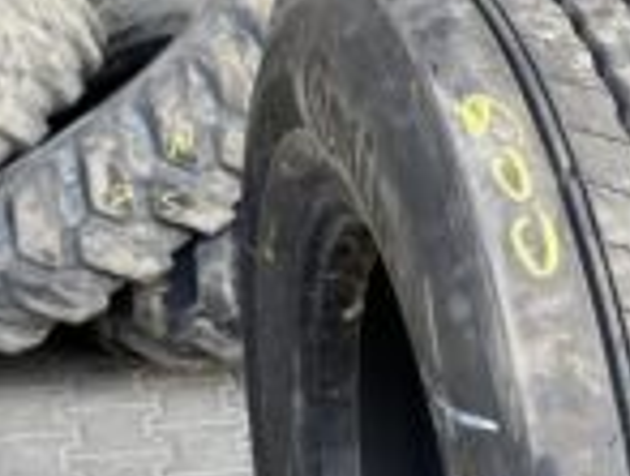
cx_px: 711
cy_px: 551
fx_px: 1387
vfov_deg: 18.6
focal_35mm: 76
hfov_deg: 23.8
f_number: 1.8
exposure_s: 1/122
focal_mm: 4.25
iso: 64
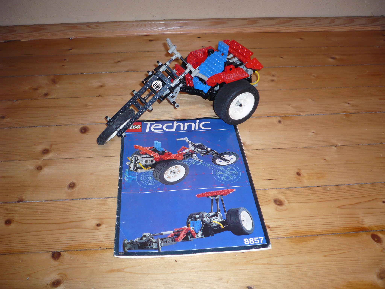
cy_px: 144
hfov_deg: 52.6
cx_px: 192
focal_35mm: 35
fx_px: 389
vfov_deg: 40.7
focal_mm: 5.8
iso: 100
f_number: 2.8
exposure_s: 1/30
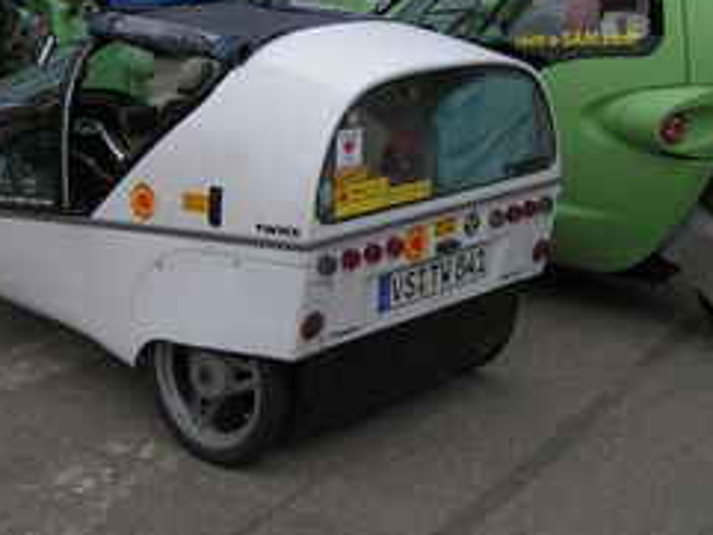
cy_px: 171
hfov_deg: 30.7
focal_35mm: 63
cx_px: 320
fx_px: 1298
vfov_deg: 23.2
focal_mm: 5.8
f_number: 2.8
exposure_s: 1/1000
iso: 50
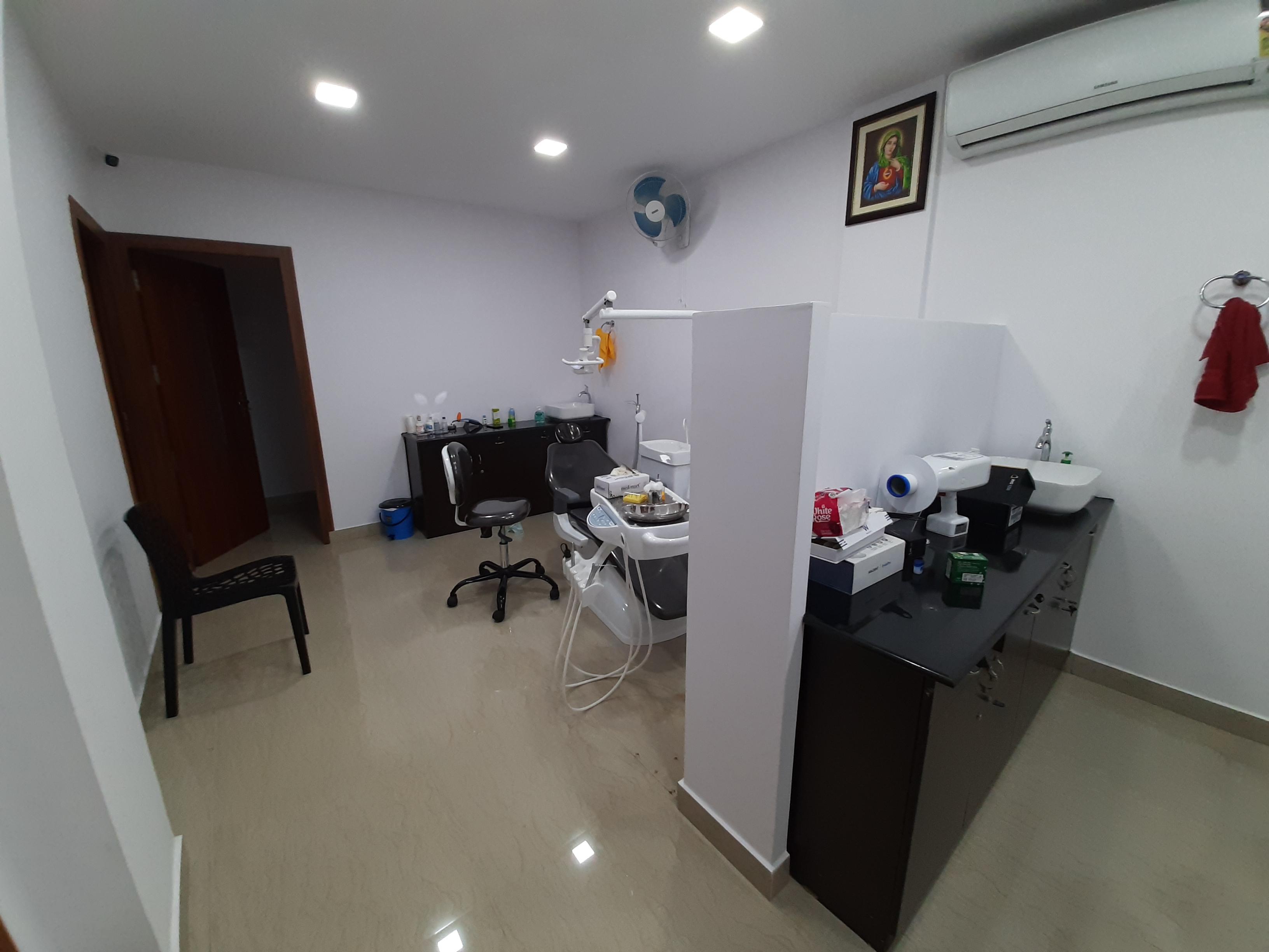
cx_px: 634
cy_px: 476
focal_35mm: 13
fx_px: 477
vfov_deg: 89.9
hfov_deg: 106.2
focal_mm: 1.42
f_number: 2.2
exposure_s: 1/50
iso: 100
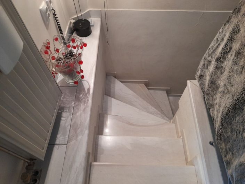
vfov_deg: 54.8
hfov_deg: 69.4
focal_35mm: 25
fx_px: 177
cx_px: 122
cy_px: 92
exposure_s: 1/50
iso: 250
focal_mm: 4.6
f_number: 2
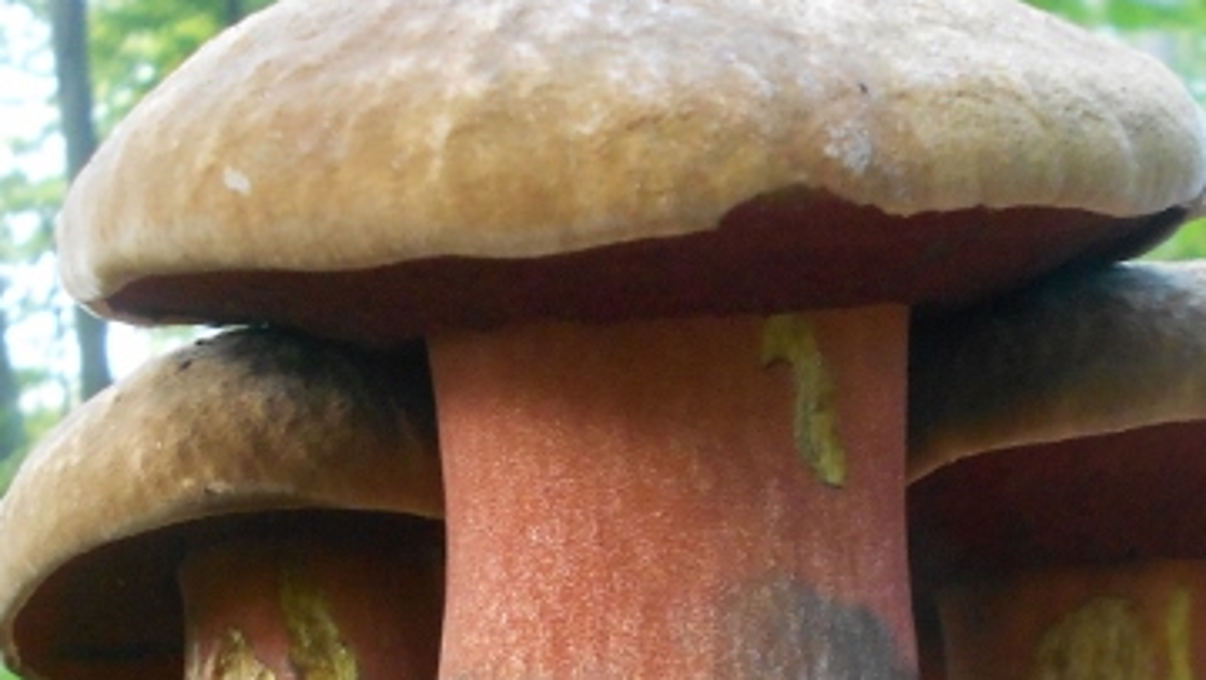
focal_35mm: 59
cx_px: 693
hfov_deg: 35.4
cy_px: 893
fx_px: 1888
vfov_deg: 18.9
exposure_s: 1/30
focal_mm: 4.6
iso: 250
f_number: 3.2
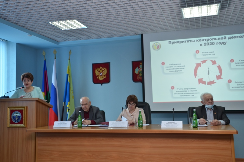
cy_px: 81
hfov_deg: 46.5
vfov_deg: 31.8
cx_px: 122
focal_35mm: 42
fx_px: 284
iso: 250
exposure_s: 1/60
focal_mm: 28
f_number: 4
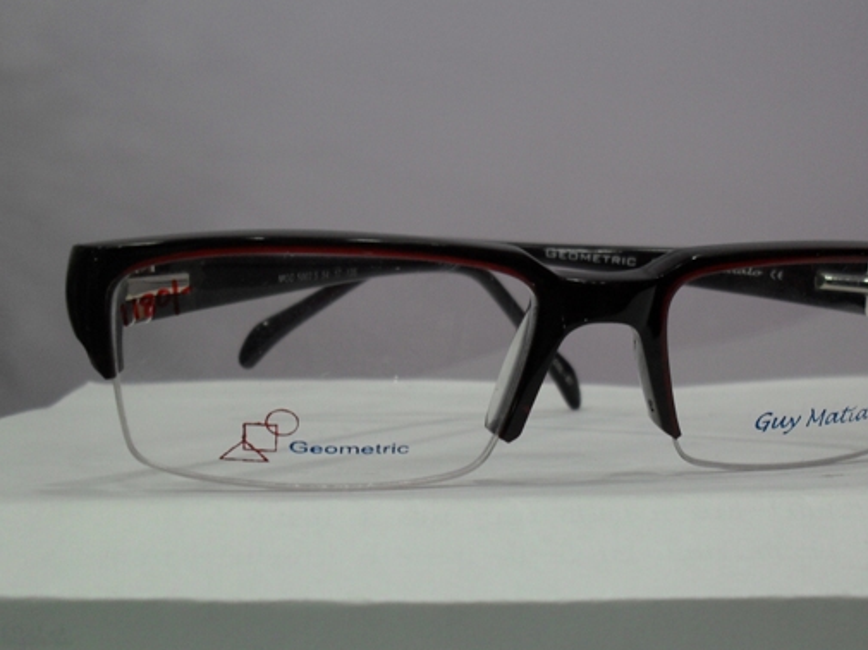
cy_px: 373
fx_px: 1178
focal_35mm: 47
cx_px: 512
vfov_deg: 30.8
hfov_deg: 40.3
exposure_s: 1/45
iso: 80
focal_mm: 6.3
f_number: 2.8
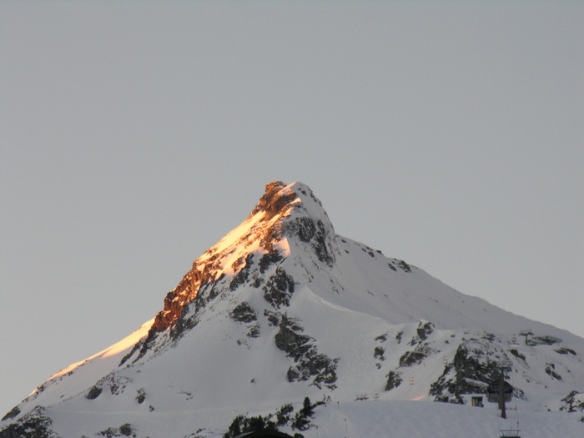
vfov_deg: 4.2
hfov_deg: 5.7
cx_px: 292
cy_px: 219
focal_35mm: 350
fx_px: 5905
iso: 100
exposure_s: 1/105
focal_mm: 89
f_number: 5.2
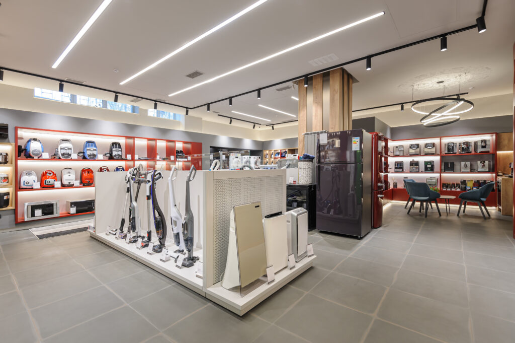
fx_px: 229
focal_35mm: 16
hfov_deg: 96.8
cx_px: 258
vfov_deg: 73.7
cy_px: 172
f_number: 8
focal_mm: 16
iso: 200
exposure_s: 1/6
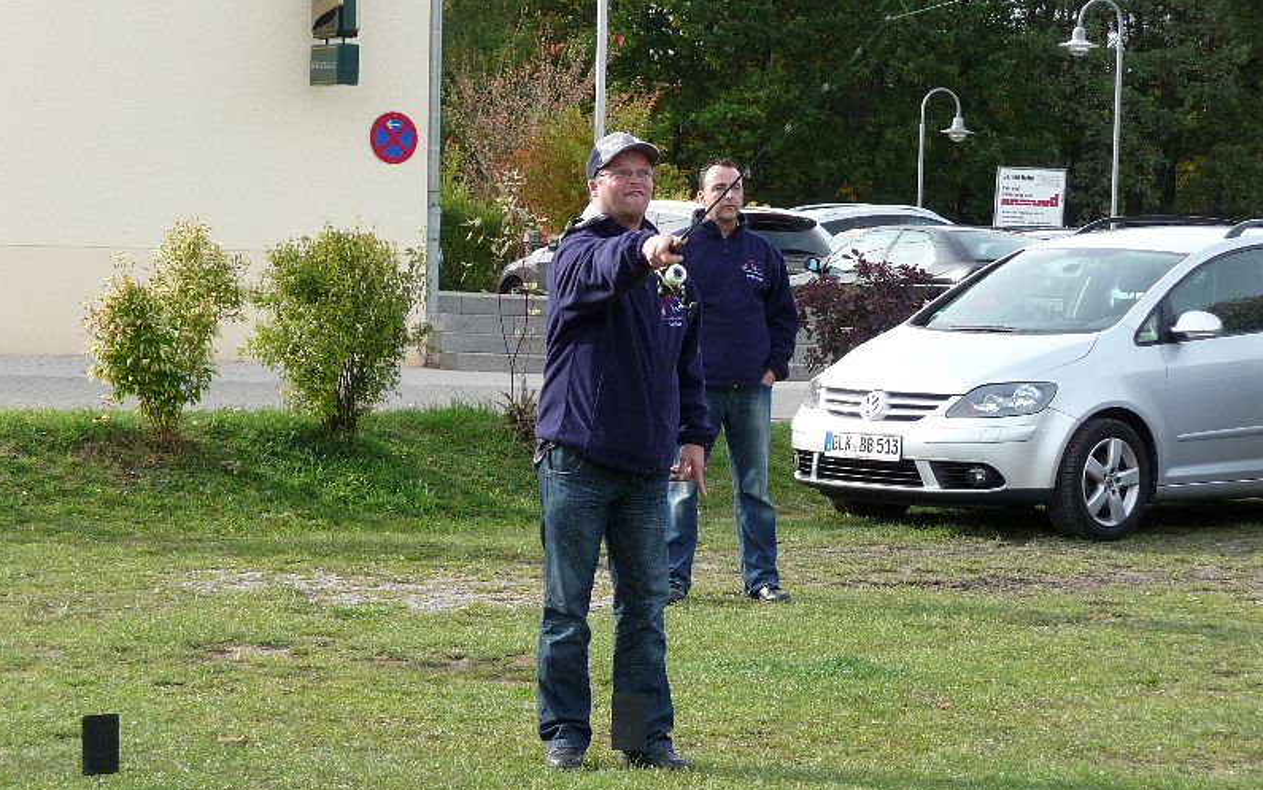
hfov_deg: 16.4
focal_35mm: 127
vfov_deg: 10.3
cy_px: 423
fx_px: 4372
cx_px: 631
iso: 100
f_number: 4.7
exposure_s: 1/160
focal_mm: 20.3
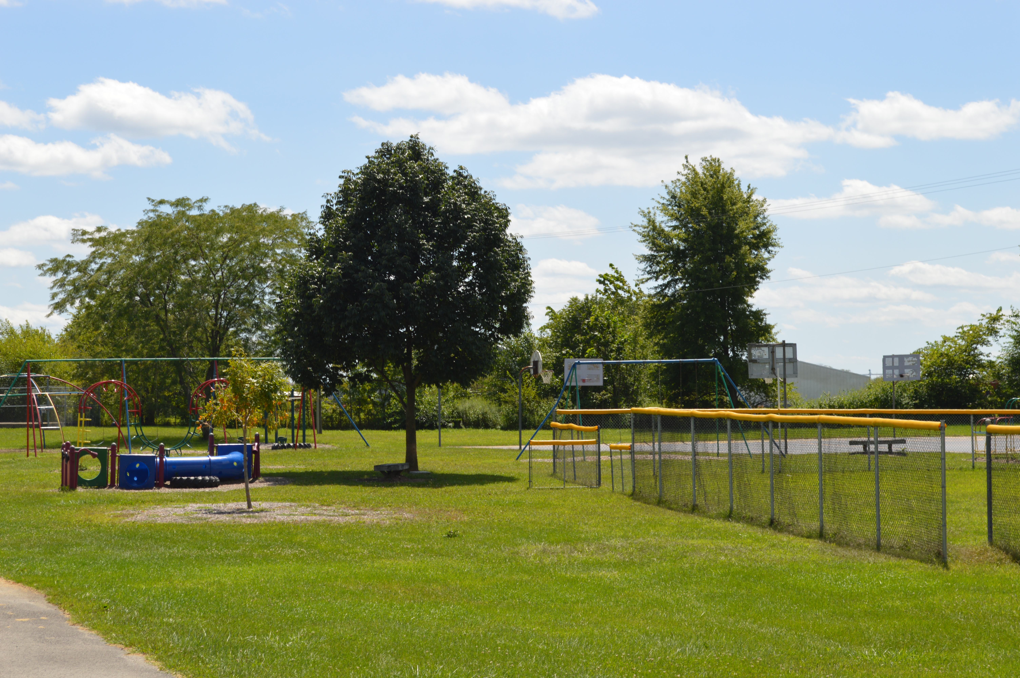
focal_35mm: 82
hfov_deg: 24.6
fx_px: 2335
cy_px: 339
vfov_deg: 16.5
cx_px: 510
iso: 100
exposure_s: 1/200
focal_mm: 55
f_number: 10
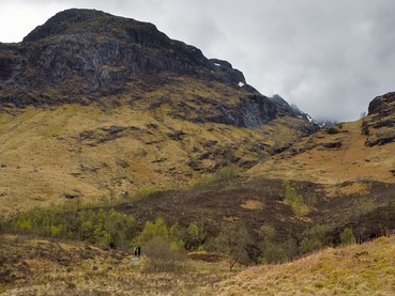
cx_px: 206
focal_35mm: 35
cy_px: 147
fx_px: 400
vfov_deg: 40.7
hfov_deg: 52.6
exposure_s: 1/100
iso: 200
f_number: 13
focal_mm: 32
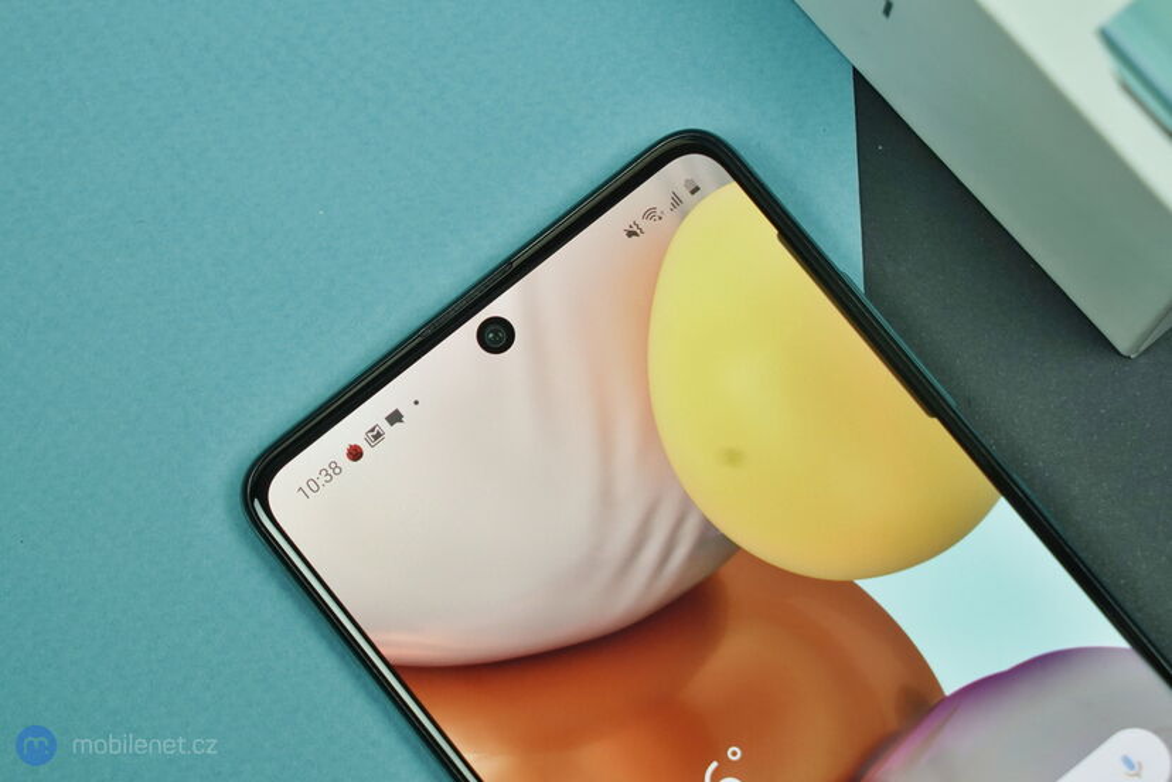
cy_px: 391
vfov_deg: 19.7
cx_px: 586
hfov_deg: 29.2
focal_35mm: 69
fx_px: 2246
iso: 1000
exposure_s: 1/160
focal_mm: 69
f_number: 7.1
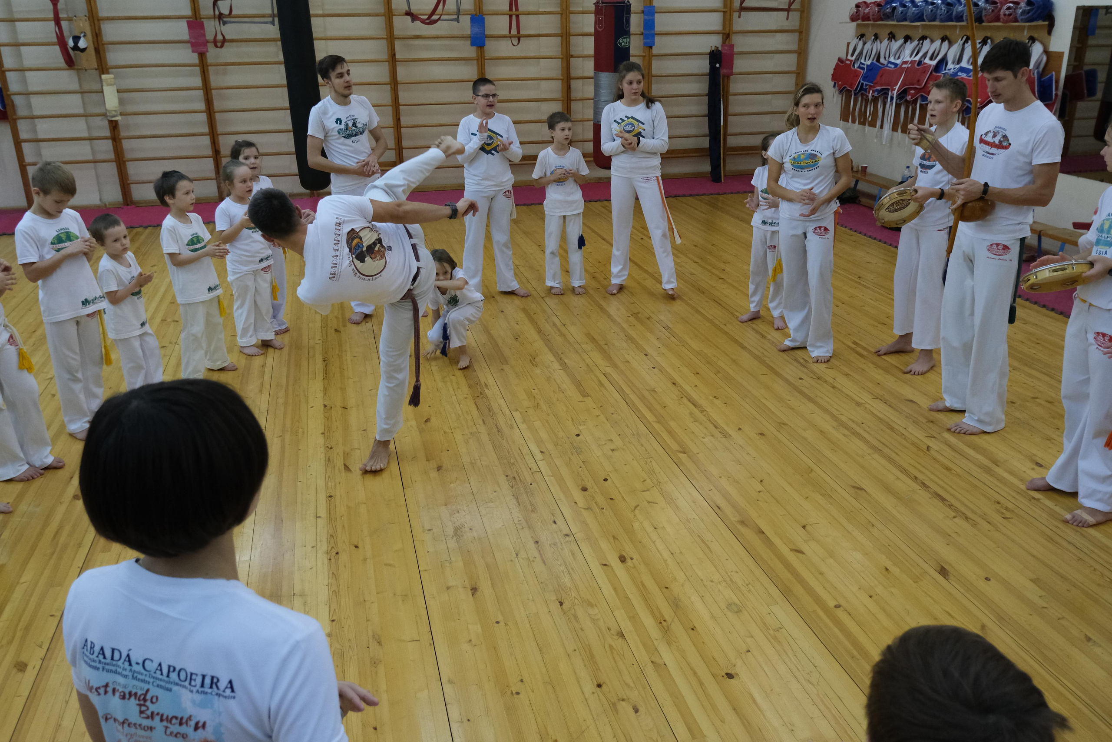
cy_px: 371
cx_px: 556
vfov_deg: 43.6
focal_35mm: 30
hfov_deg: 61.9
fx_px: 927
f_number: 4
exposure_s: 1/320
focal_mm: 19.7
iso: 2500
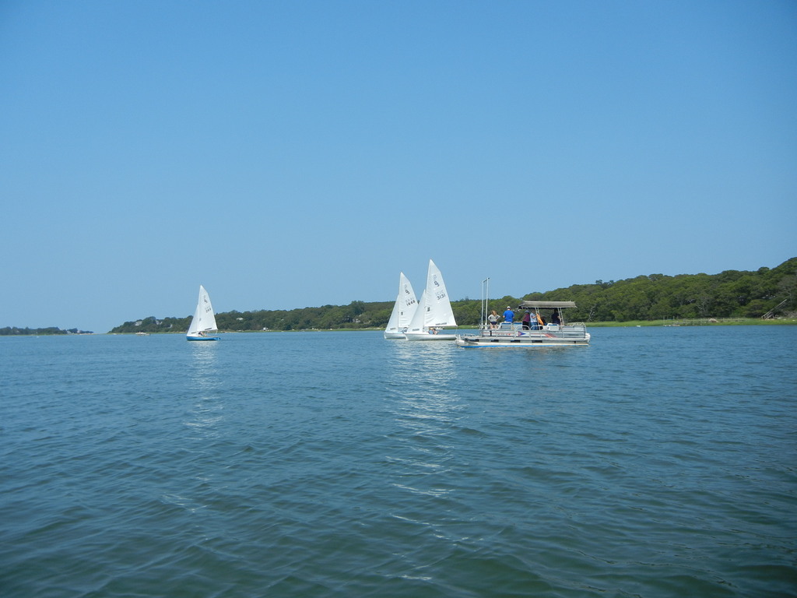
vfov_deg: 46.8
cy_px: 299
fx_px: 691
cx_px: 398
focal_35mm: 30
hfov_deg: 60.0
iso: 160
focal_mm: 5.4
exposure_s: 1/514
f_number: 7
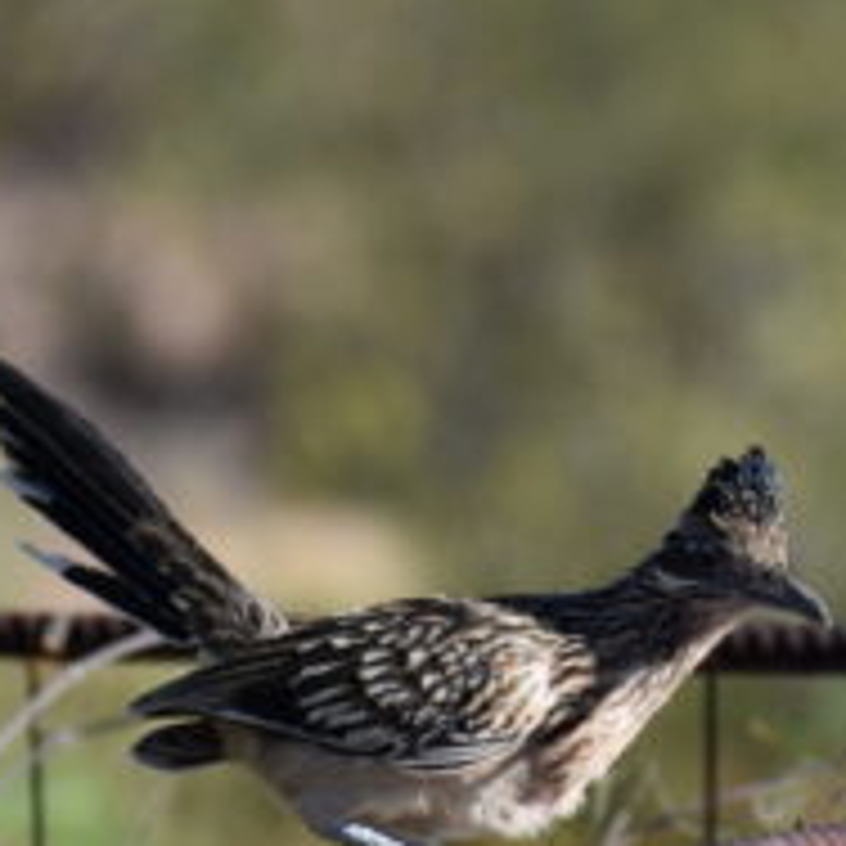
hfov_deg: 2.2
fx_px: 22507
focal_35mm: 814
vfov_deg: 2.2
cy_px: 515
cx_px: 482
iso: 400
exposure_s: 1/1000
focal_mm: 300
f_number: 6.3
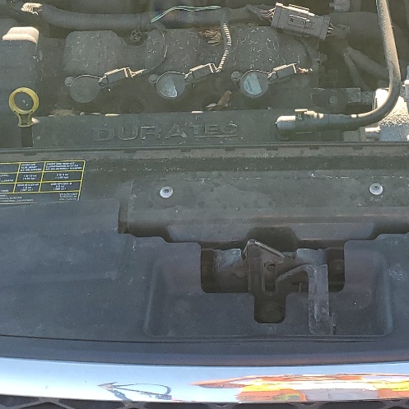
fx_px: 989
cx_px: 314
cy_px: 27
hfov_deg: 23.1
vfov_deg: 22.7
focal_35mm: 74
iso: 50
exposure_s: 1/370
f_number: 1.5
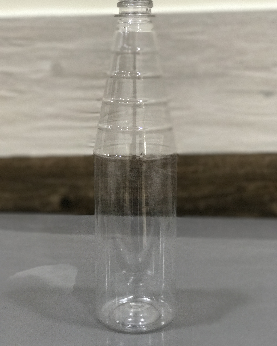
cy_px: 162
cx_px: 139
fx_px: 615
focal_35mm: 60
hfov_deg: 25.4
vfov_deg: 31.4
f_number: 2.8
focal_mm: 6.6
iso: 160
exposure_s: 1/50
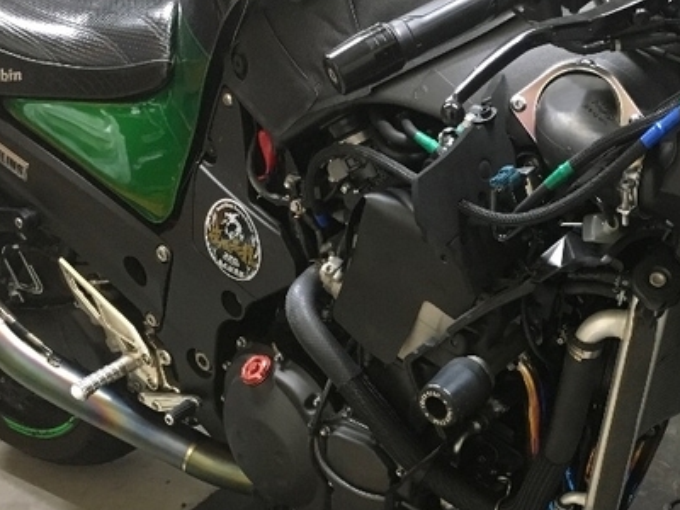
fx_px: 1139
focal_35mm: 58
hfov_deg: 32.7
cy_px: 345
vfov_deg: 25.1
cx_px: 495
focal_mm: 4.15
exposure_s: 1/20
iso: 200
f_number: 2.2
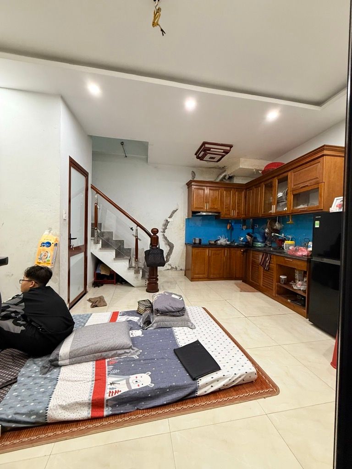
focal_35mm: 14
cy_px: 234
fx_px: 190
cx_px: 176
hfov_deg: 85.7
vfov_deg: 102.1
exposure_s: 1/50
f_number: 2.2
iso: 500
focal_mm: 2.22
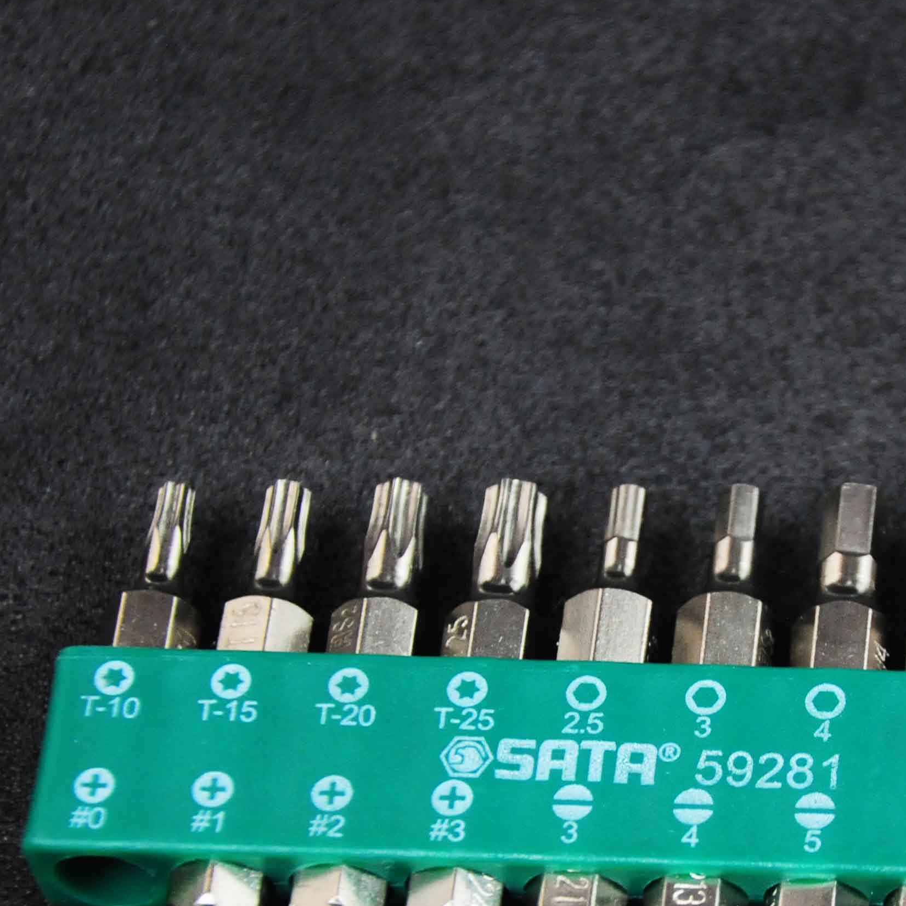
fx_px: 5093
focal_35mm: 172
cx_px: 737
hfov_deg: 10.1
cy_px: 697
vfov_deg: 10.1
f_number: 5
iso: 1000
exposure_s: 1/80
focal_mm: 52
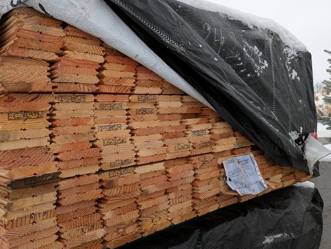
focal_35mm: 31
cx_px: 157
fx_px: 296
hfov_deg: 58.3
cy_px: 119
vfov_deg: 45.4
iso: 48
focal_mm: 5.43
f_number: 1.89
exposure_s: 1/711
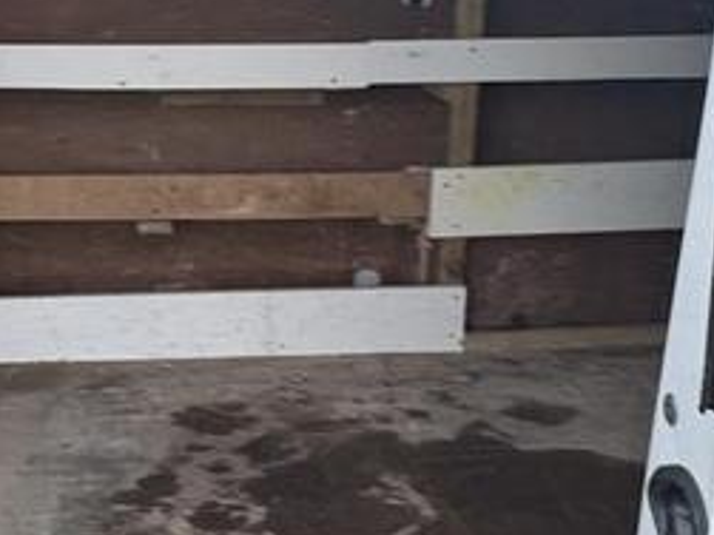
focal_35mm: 50
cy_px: 205
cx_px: 125
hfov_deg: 36.7
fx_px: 1031
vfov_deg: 29.0
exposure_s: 1/60
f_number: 2.2
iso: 400
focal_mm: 2.22
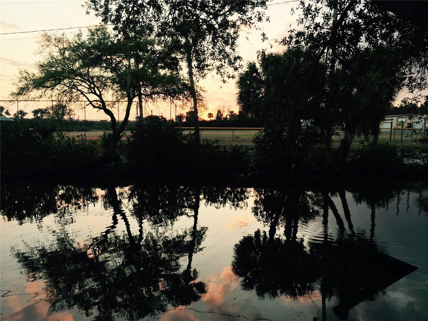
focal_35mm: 29
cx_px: 214
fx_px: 359
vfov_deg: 48.2
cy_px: 160
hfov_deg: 61.7
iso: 40
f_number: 2.2
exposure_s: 1/40
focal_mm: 4.15
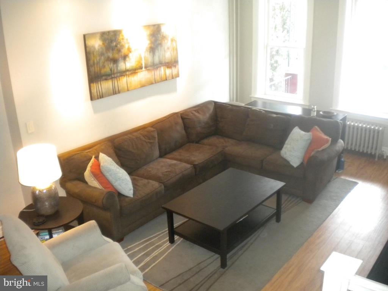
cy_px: 146
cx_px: 194
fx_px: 392
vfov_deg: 40.7
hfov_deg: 52.6
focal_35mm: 35
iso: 403
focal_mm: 6.3
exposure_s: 1/30
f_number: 3.1
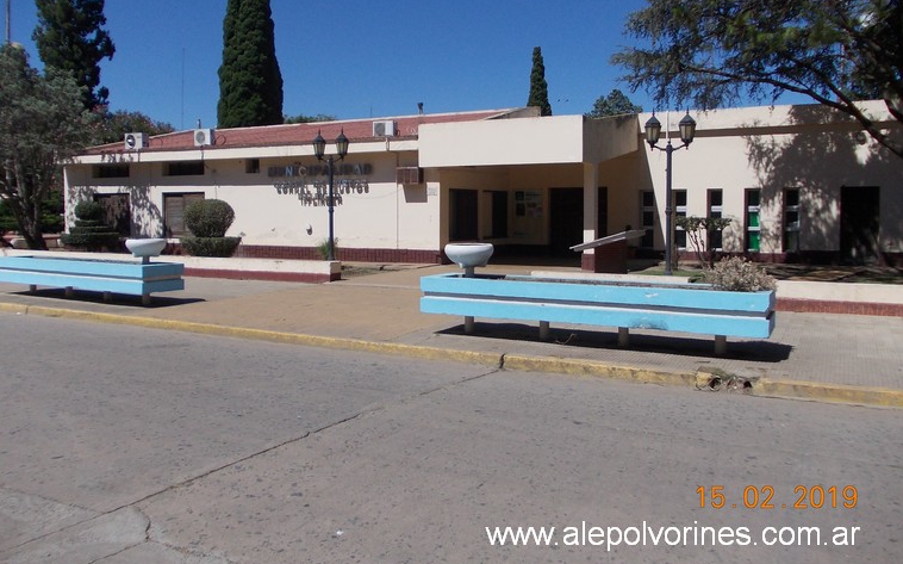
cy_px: 236
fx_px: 738
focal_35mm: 30
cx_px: 448
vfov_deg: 41.7
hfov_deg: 62.9
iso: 80
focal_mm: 4
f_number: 5.4
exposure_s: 1/640
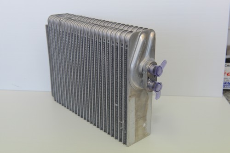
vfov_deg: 30.5
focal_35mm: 44
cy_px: 76
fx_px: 281
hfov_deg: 44.5
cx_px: 115
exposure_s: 1/250
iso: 2800
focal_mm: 44
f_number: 8
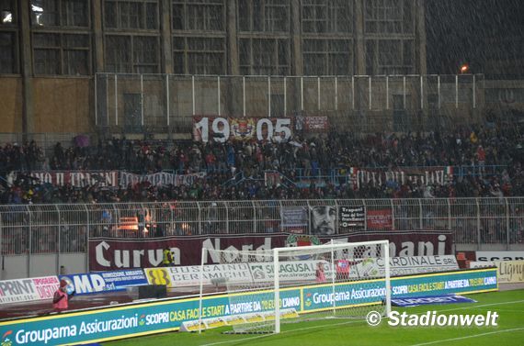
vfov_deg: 9.9
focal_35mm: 138
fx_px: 2004
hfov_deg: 14.9
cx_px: 262
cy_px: 173
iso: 800
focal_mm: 92
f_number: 5.6
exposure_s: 1/50
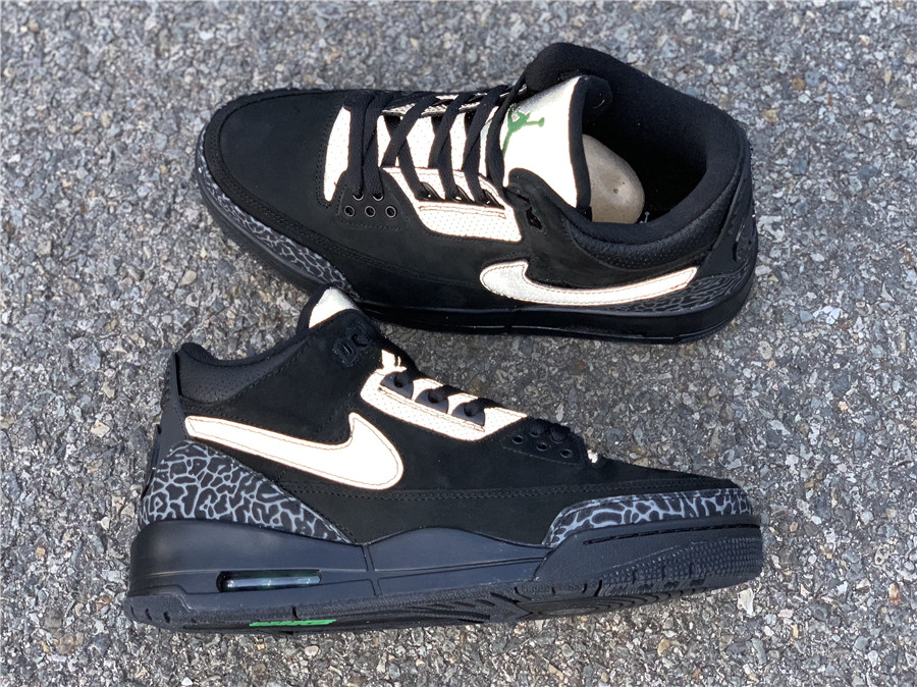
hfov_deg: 36.8
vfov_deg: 28.0
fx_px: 1377
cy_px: 344
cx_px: 458
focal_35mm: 52
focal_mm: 6
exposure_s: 1/60
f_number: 2.4
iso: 50
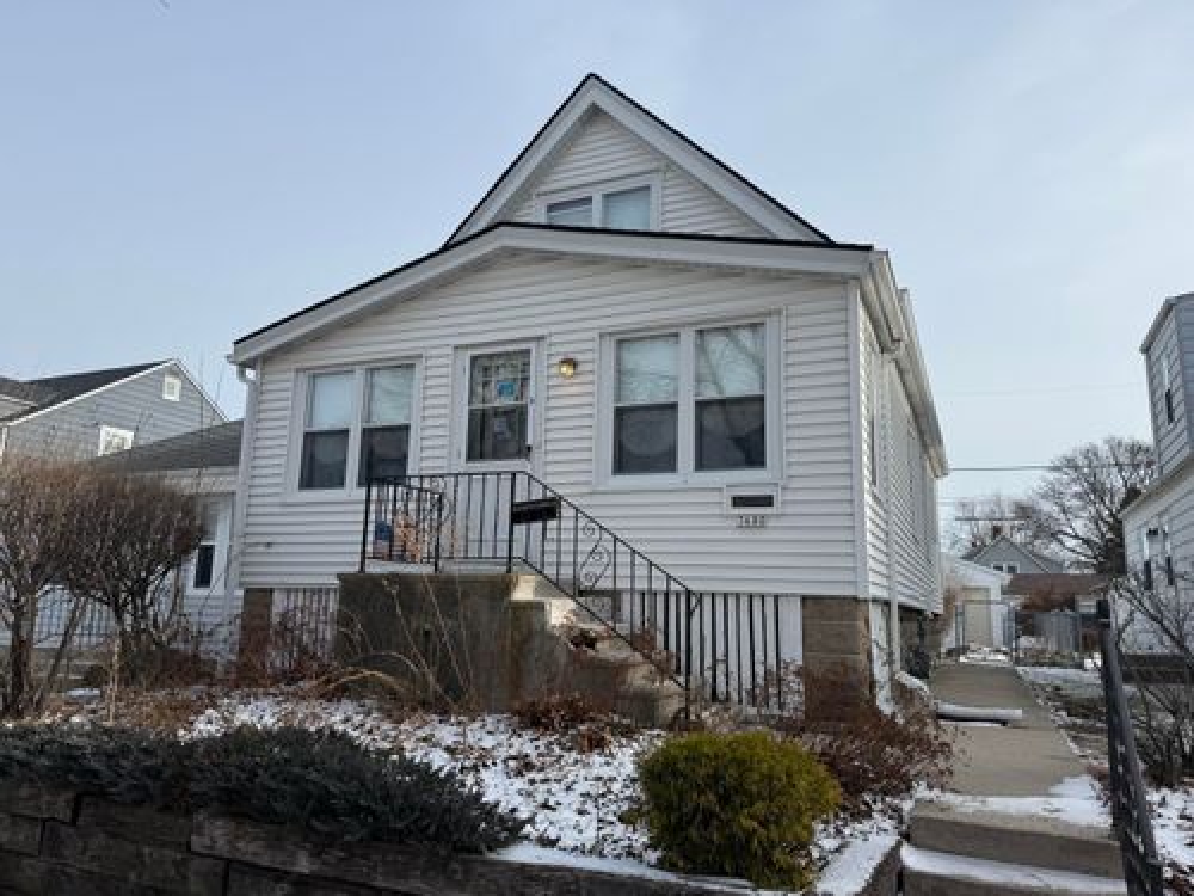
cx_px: 597
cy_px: 448
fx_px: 828
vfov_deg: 56.8
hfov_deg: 71.6
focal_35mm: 24
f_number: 1.78
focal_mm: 6.76
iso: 80
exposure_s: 1/4167
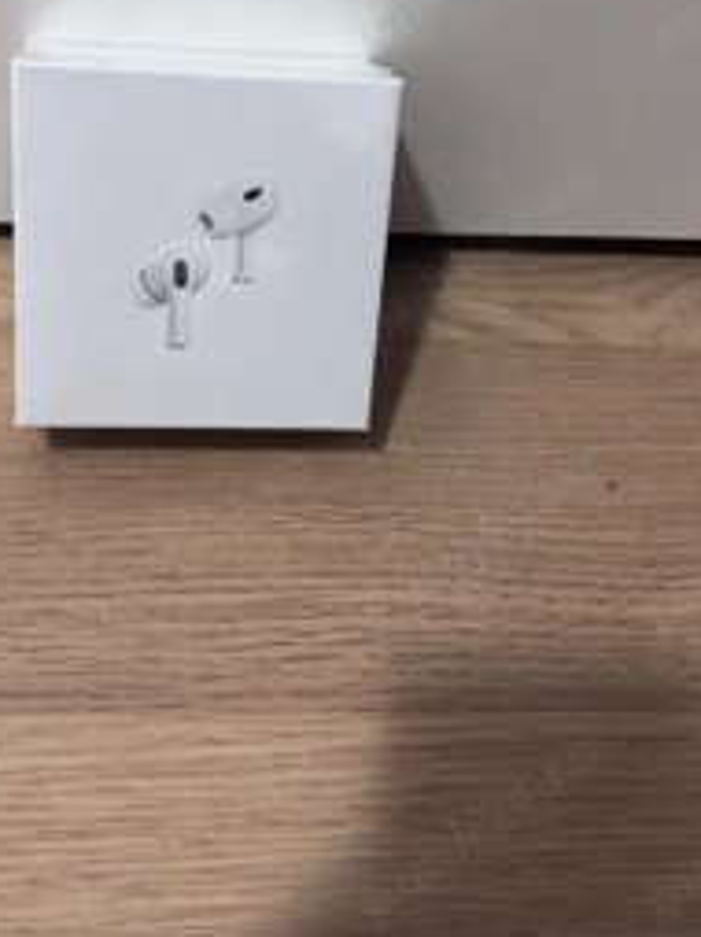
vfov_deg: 45.0
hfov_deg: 34.9
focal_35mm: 41
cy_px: 299
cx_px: 266
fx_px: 1109
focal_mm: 5.96
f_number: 1.6
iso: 250
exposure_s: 1/33
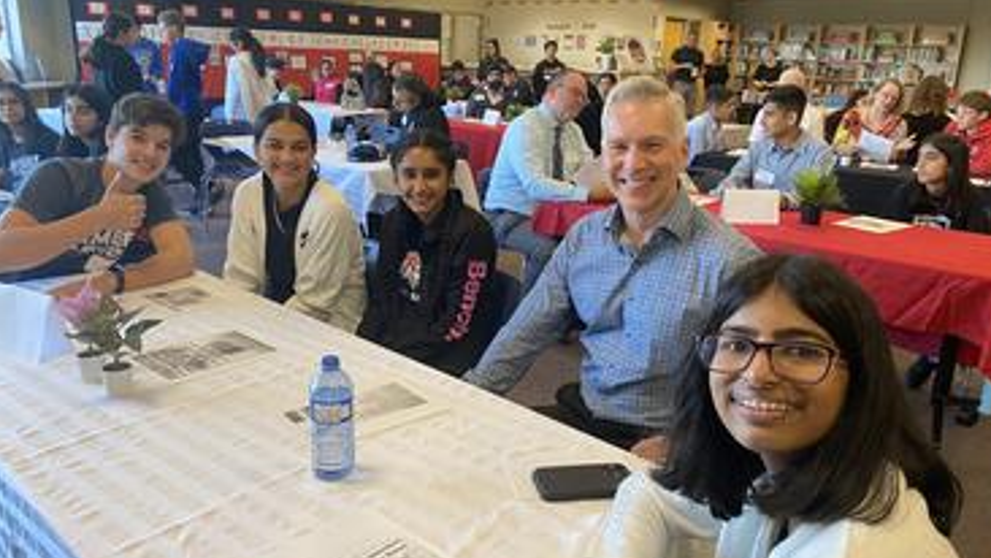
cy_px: 288
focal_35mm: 29
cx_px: 502
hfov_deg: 66.1
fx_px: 762
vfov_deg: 40.2
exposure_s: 1/60
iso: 80
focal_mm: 4.25
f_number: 1.8
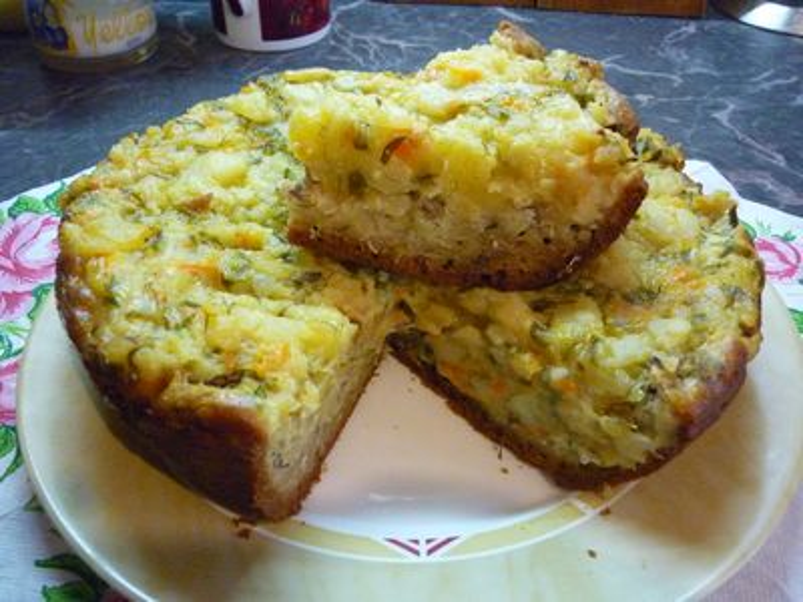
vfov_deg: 42.9
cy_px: 301
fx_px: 766
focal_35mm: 33
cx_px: 402
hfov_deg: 55.4
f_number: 2.8
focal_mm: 5.5
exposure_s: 1/50
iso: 800
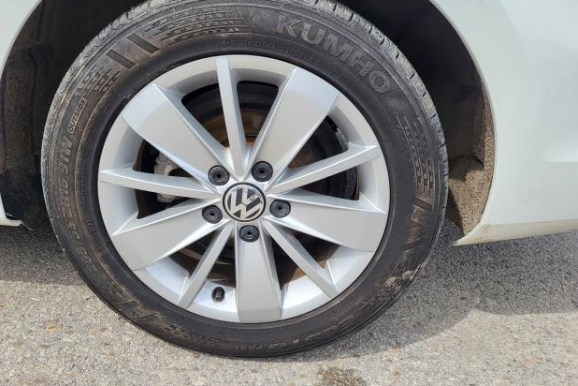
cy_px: 173
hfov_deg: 65.5
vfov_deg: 46.3
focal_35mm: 28
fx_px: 450
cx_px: 288
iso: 40
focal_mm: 5.4
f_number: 1.8
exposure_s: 1/1297
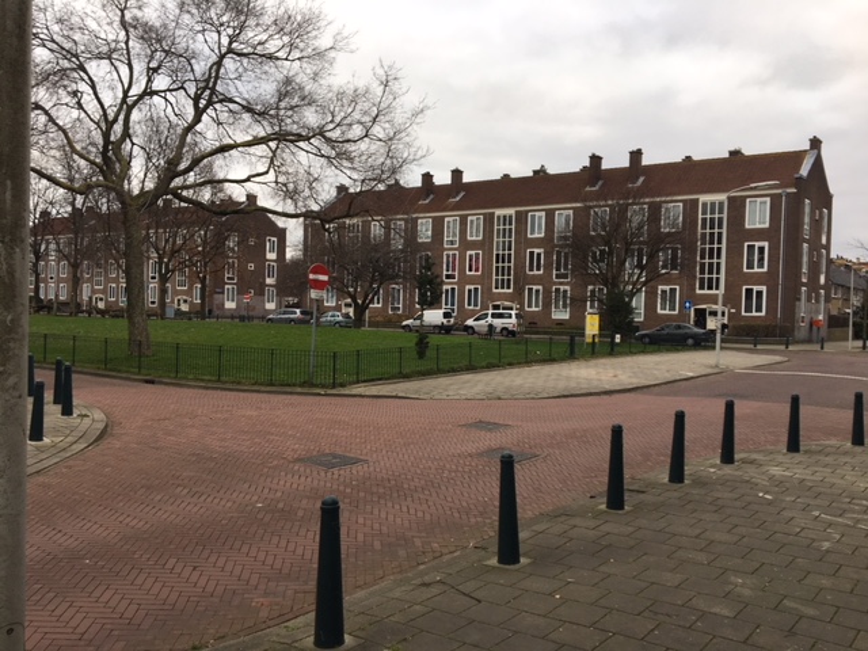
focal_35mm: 29
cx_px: 434
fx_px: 727
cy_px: 326
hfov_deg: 61.7
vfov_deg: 48.2
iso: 25
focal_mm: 4.15
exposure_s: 1/100
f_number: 2.2
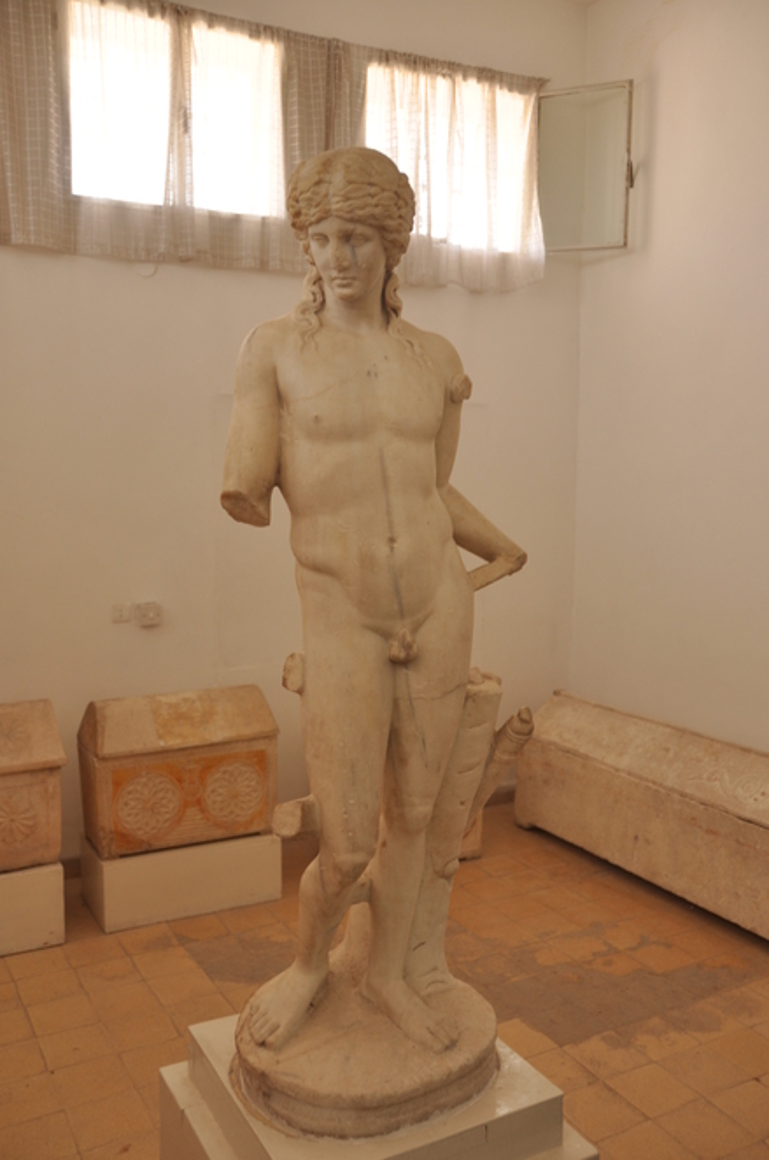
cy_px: 580
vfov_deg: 57.3
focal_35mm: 33
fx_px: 1061
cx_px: 384
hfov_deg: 39.8
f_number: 3.8
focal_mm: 22
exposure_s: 1/30
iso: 200
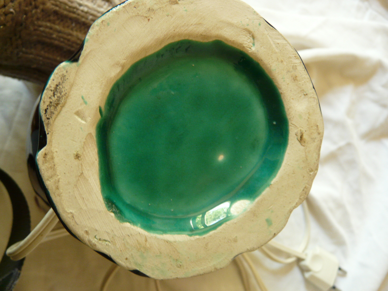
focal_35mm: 28
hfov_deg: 63.4
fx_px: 314
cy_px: 146
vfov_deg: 49.7
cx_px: 194
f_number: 2.8
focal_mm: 4.6
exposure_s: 1/25
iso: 200
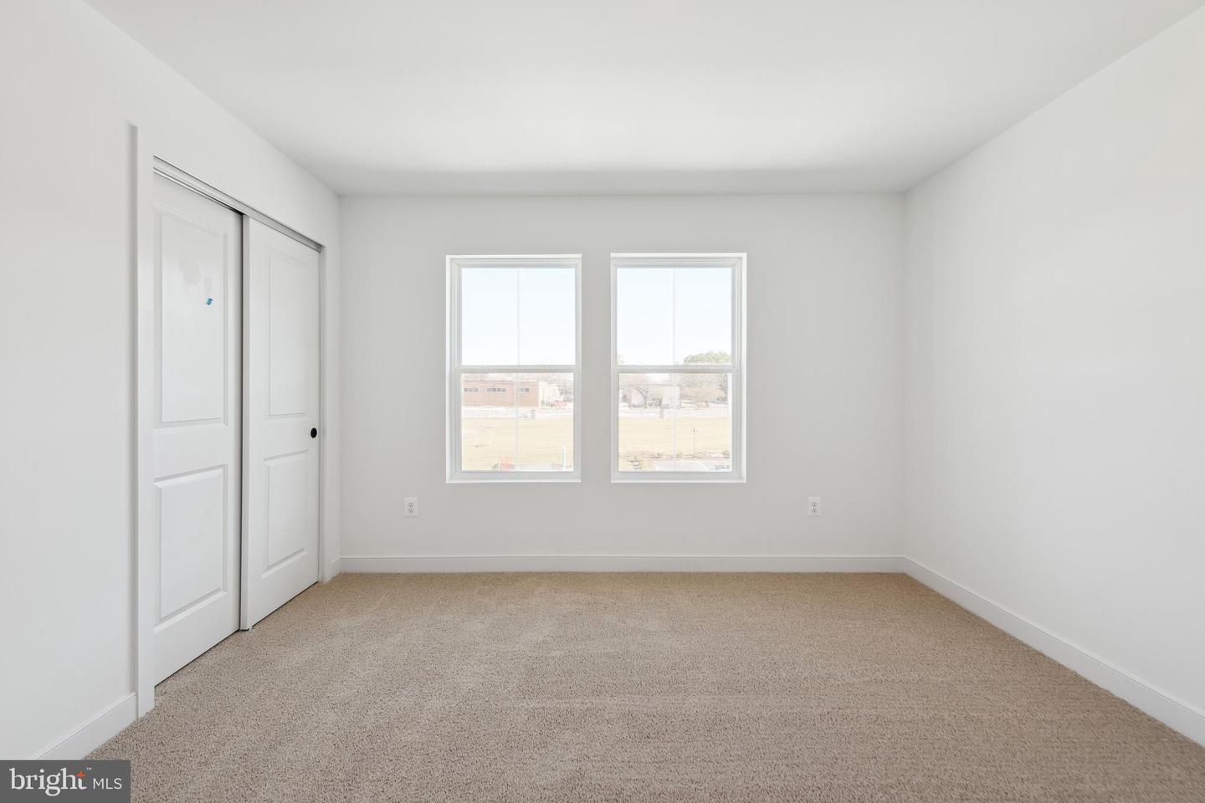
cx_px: 602
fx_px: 469
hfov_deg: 104.3
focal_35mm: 14
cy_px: 402
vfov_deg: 81.2
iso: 64
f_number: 8
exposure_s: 1/15
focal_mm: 14
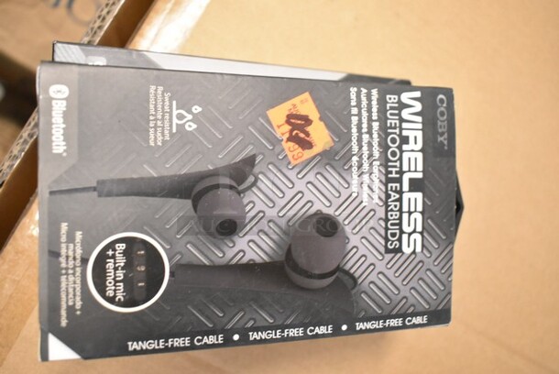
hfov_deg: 55.1
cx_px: 280
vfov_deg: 38.4
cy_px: 187
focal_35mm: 34
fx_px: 536
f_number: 3.8
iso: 3600
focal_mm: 23
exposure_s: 1/125
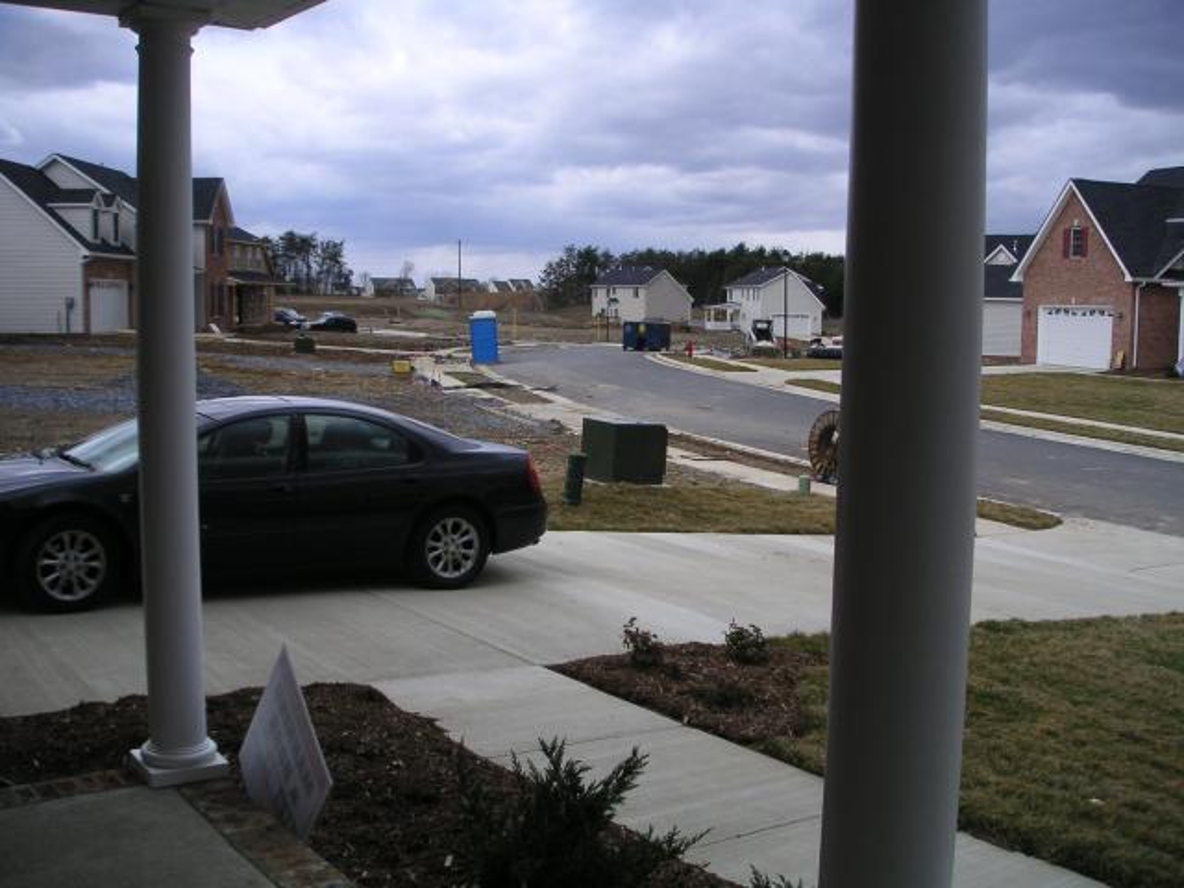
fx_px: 1266
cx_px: 592
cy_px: 444
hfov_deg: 50.1
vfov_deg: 38.7
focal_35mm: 37
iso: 50
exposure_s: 1/180
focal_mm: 5.7
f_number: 6.7
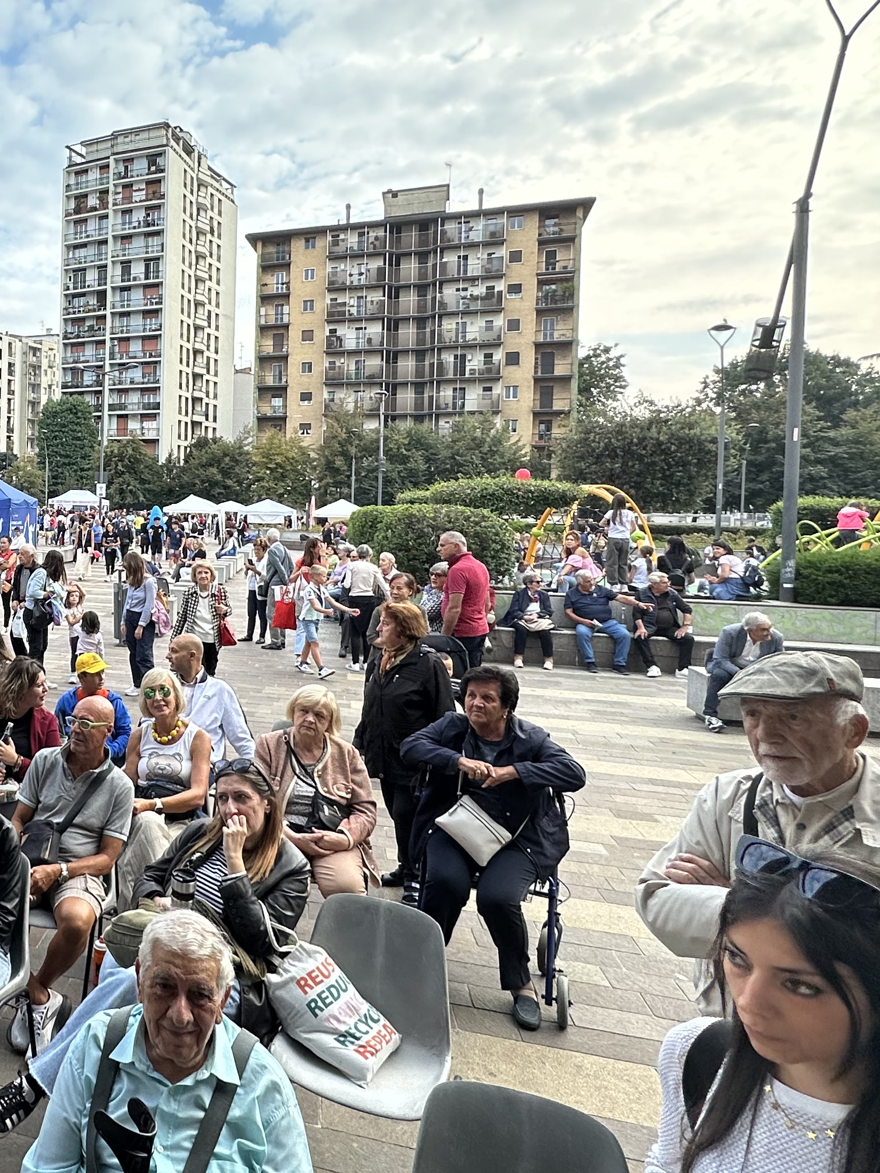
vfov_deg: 63.2
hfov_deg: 41.7
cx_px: -39
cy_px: 511
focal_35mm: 28
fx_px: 949
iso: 40
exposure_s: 1/454
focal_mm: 2.22
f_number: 2.2
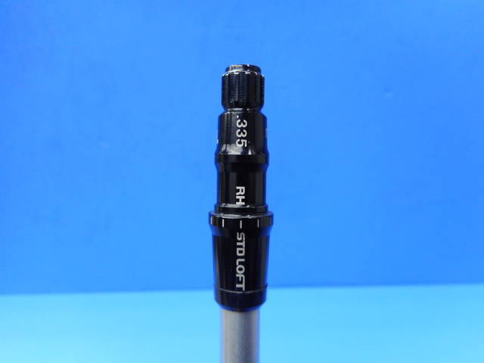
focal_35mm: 25
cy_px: 182
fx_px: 350
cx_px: 242
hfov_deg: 69.4
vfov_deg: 54.9
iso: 160
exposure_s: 1/30
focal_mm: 4.5
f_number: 3.7
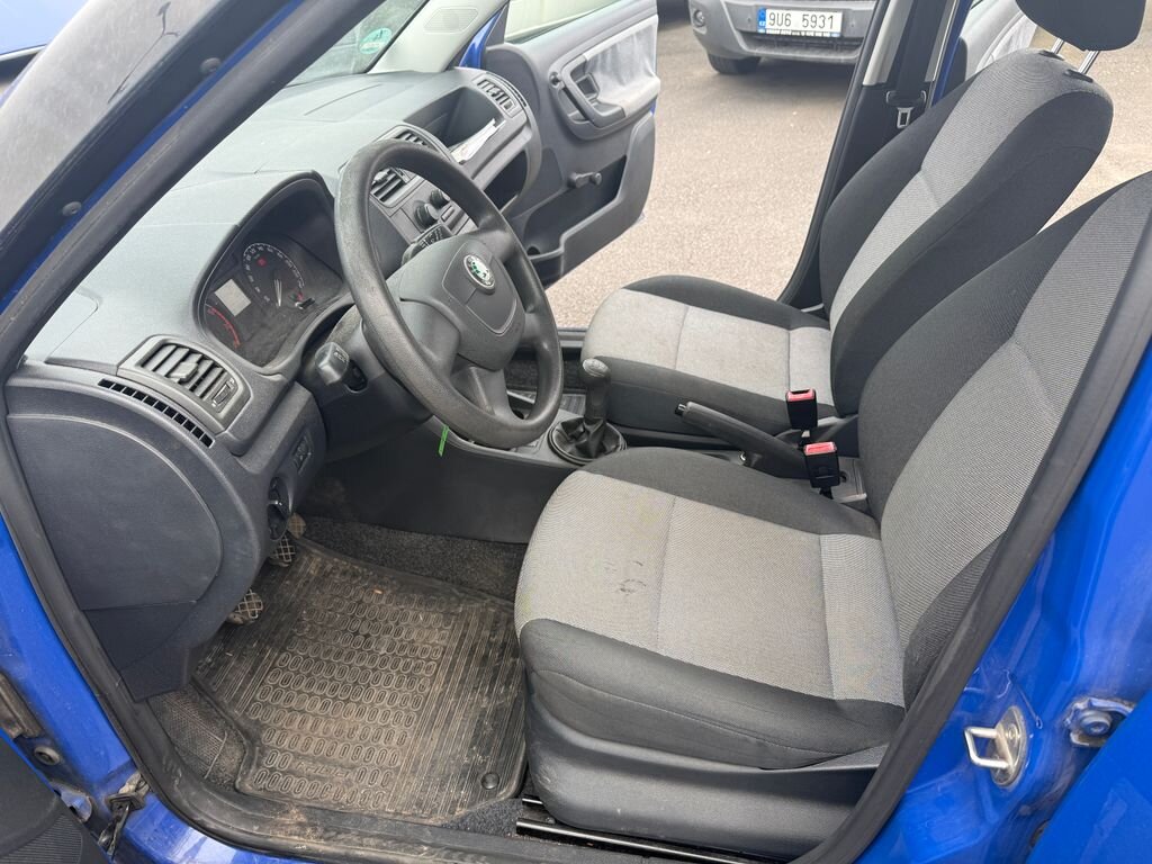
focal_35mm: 24
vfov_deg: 56.8
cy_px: 432
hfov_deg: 71.6
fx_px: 799
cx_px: 576
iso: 64
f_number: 1.78
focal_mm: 6.76
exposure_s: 1/217
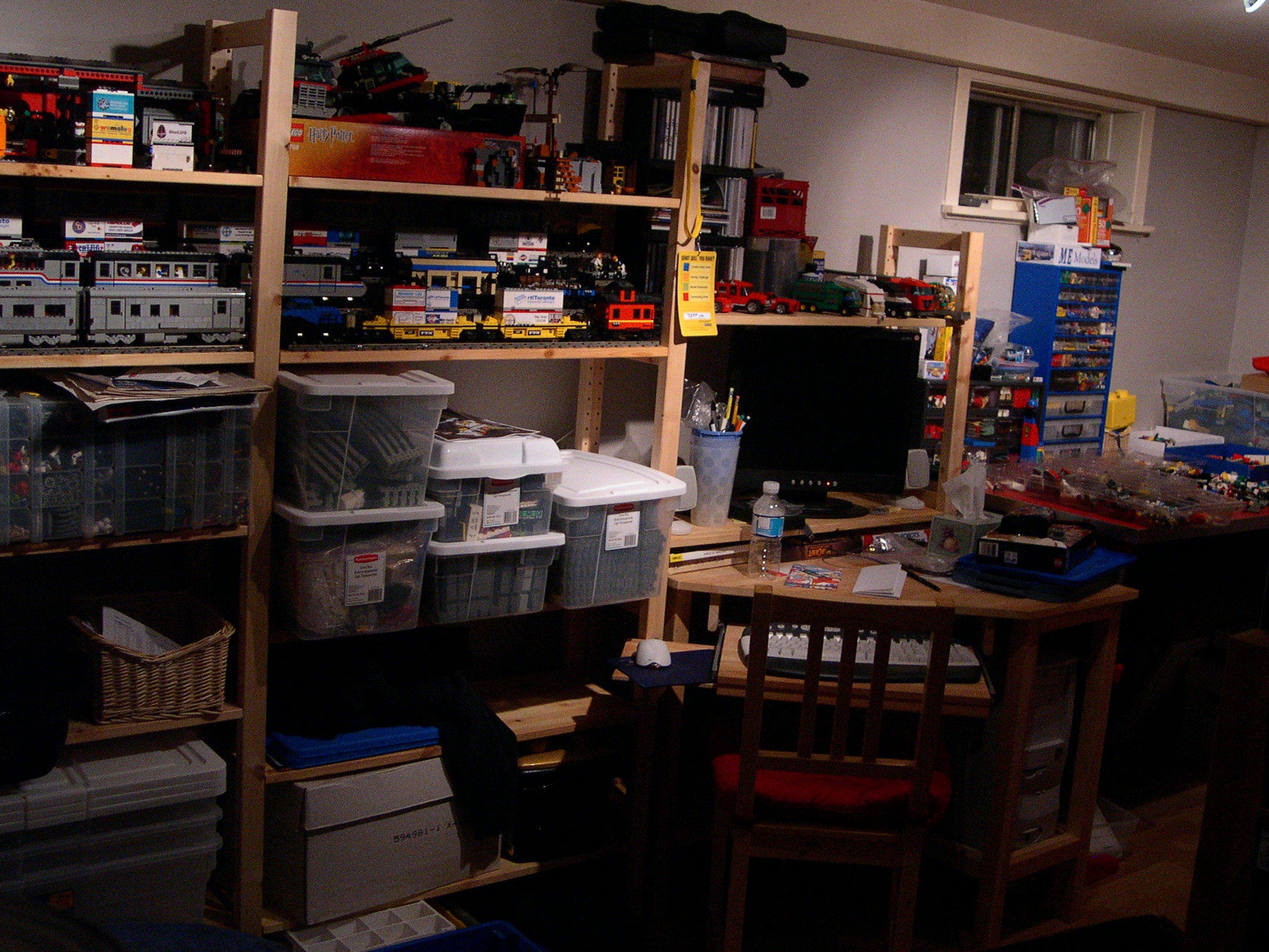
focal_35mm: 40
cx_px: 630
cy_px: 461
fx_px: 1467
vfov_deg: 36.0
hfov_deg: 46.8
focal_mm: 8
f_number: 2.8
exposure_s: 1/57
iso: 400
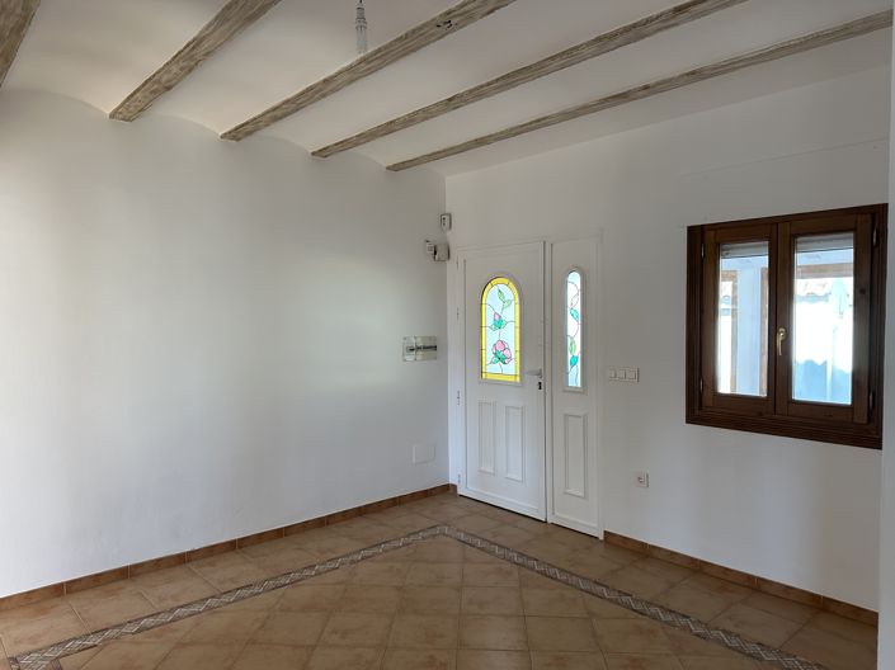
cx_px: 448
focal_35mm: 24
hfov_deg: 71.6
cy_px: 335
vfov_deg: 56.8
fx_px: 620
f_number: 1.78
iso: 125
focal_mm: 6.86
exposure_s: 1/147
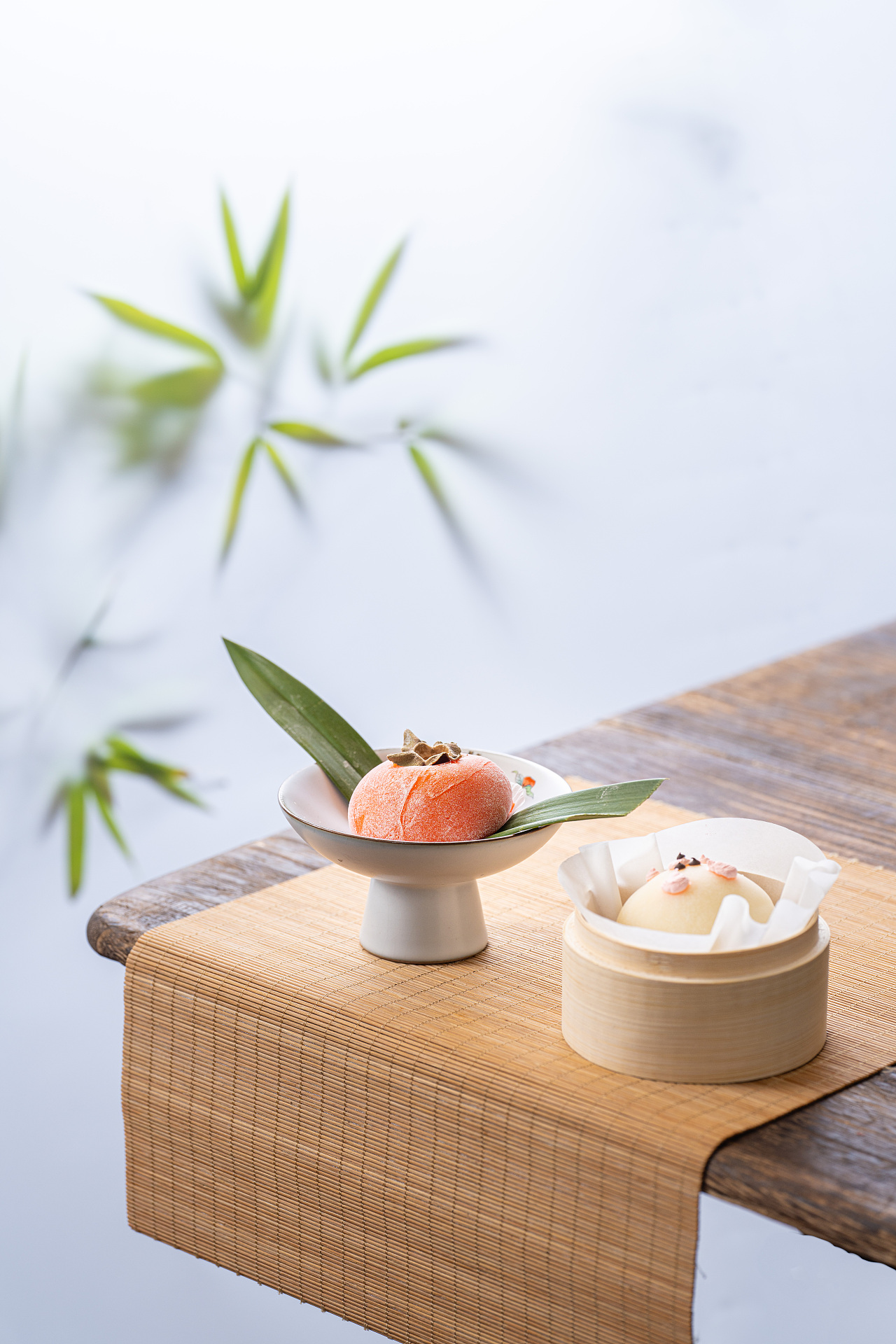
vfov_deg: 19.5
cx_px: 448
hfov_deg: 13.0
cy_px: 672
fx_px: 3920
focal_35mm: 105
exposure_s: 1/250
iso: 100
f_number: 4.5
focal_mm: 105
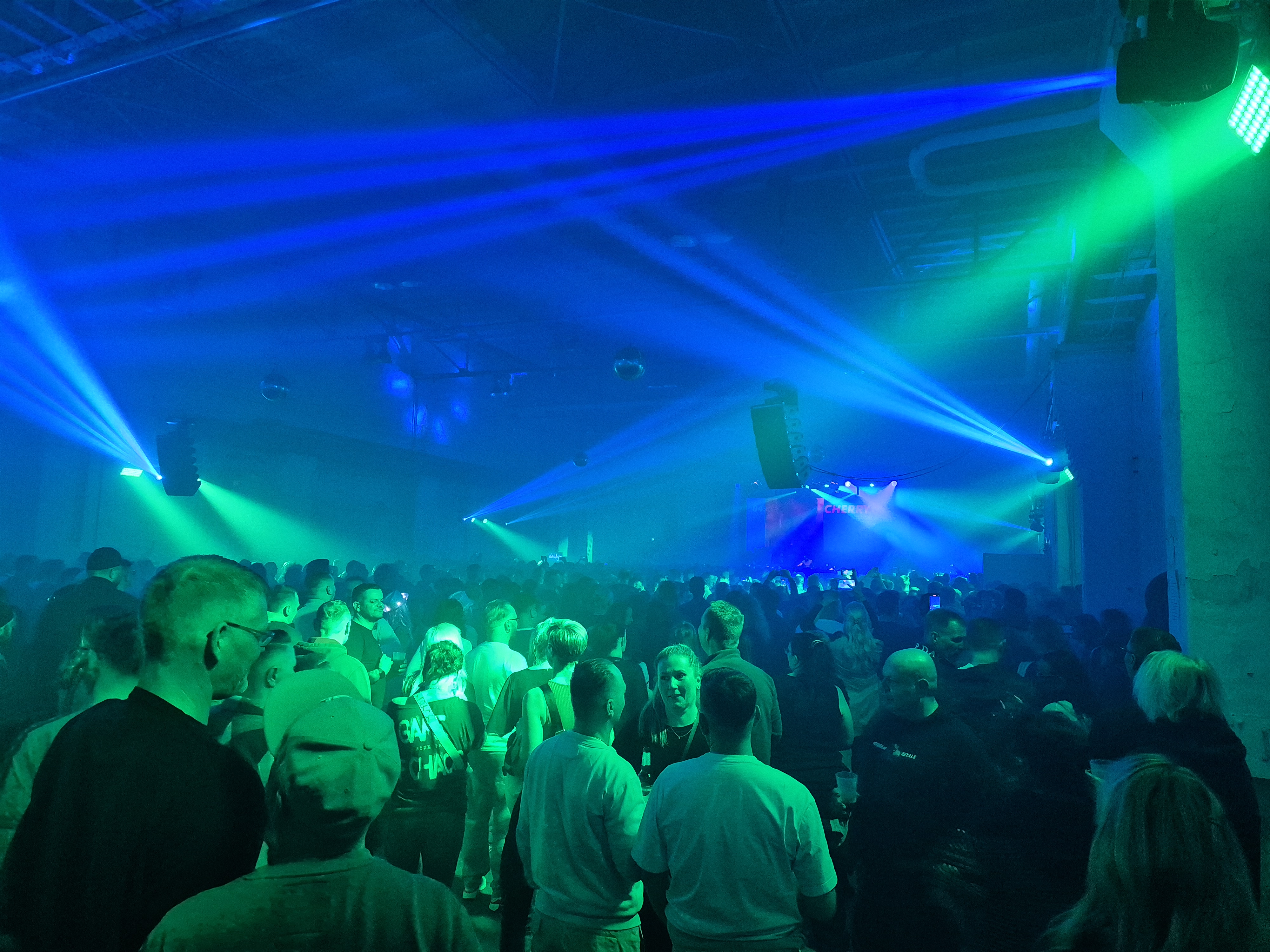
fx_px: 844
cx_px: 635
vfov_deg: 58.9
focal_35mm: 23
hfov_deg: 73.9
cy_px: 476
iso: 1000
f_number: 1.8
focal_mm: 5.4
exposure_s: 1/60
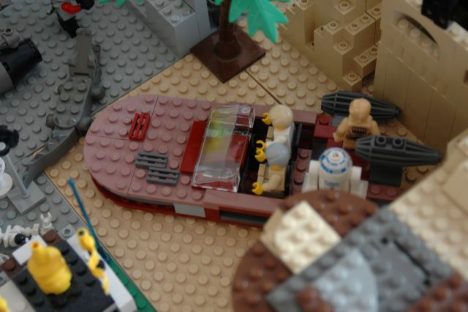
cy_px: 156
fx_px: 974
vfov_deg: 18.2
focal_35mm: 75
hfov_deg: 27.0
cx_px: 234
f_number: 4.5
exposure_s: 1/40
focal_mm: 50
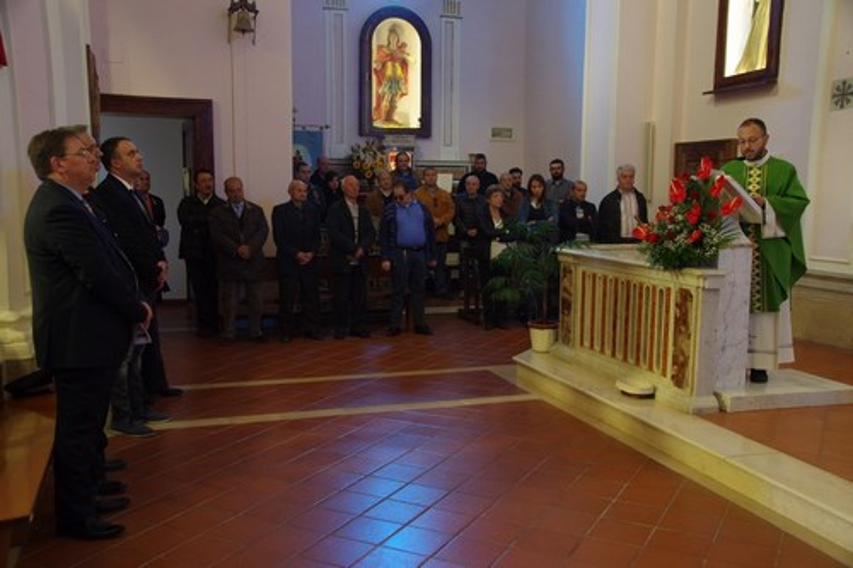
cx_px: 426
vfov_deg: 39.9
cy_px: 284
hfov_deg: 57.2
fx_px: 782
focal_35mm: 33
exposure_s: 1/25
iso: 1600
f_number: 6.3
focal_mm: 22
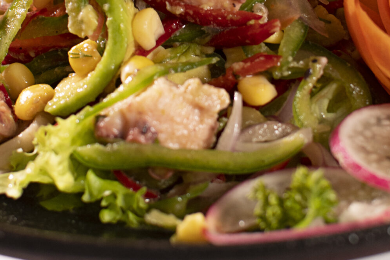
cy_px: -38
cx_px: 226
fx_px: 1452
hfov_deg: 15.3
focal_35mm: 134
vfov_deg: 10.1
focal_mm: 35
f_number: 2.8
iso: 250
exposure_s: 1/80
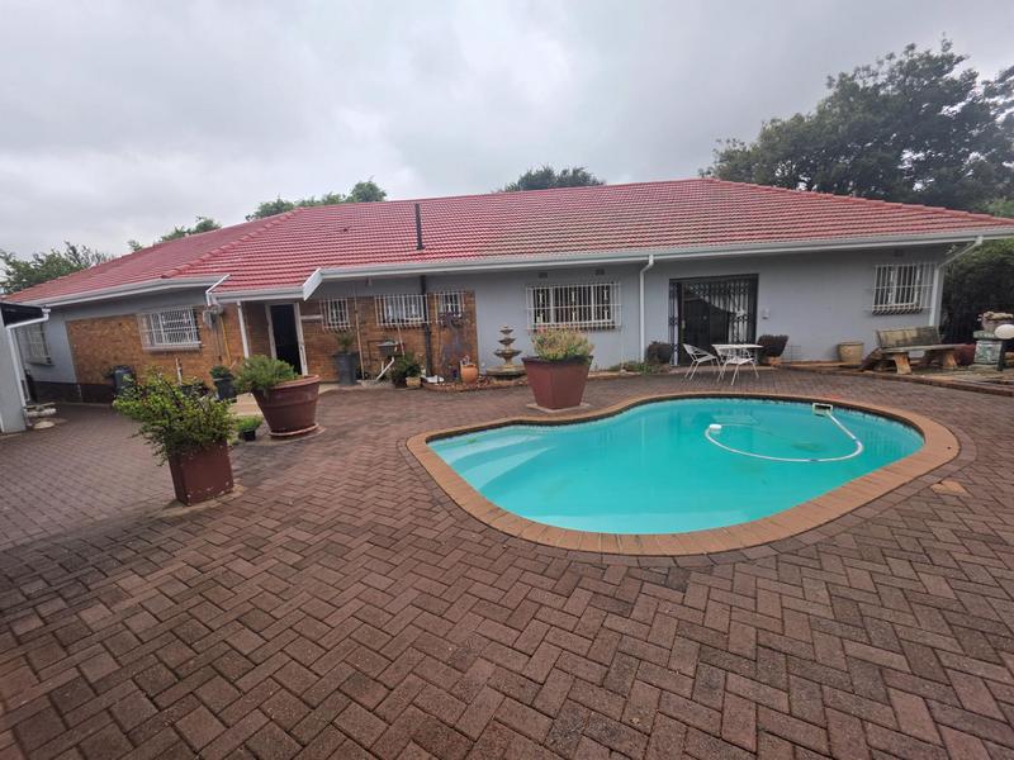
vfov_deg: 89.9
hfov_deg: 106.2
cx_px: 507
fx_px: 381
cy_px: 380
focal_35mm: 13
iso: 64
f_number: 1.9
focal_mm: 2.2
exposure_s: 1/2000
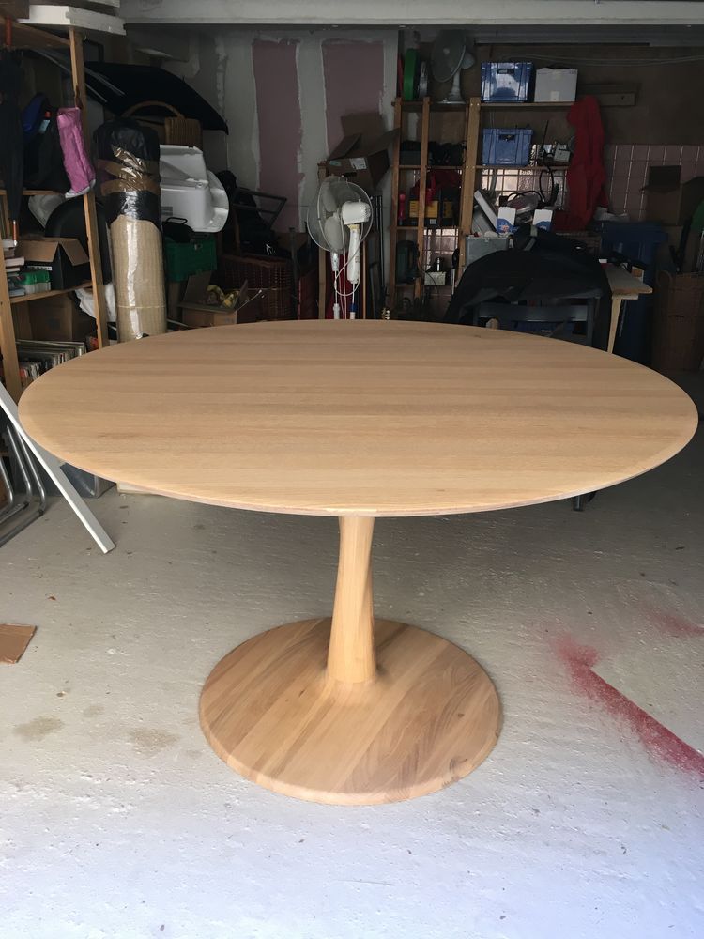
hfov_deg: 48.2
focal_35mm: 29
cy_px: 470
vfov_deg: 61.7
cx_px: 352
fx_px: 786
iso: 64
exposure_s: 1/33
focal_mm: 4.15
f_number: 2.2
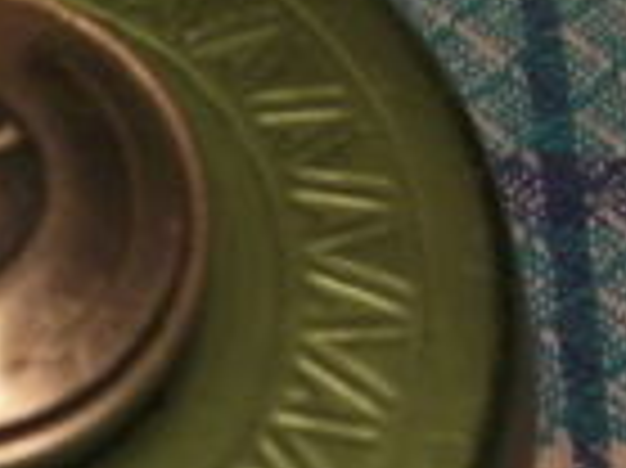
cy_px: 486
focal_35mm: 131
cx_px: -81
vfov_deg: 11.2
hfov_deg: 14.7
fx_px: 2367
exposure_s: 1/30
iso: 184
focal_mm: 6.3
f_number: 3.5
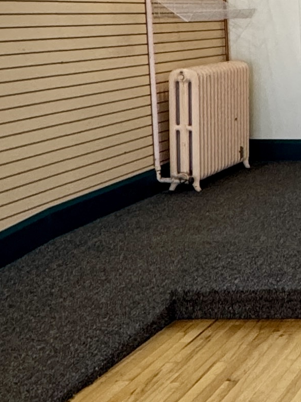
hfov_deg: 16.0
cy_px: 104
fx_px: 835
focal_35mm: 72
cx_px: 599
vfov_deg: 26.7
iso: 320
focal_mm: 2.22
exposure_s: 1/60
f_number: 2.2
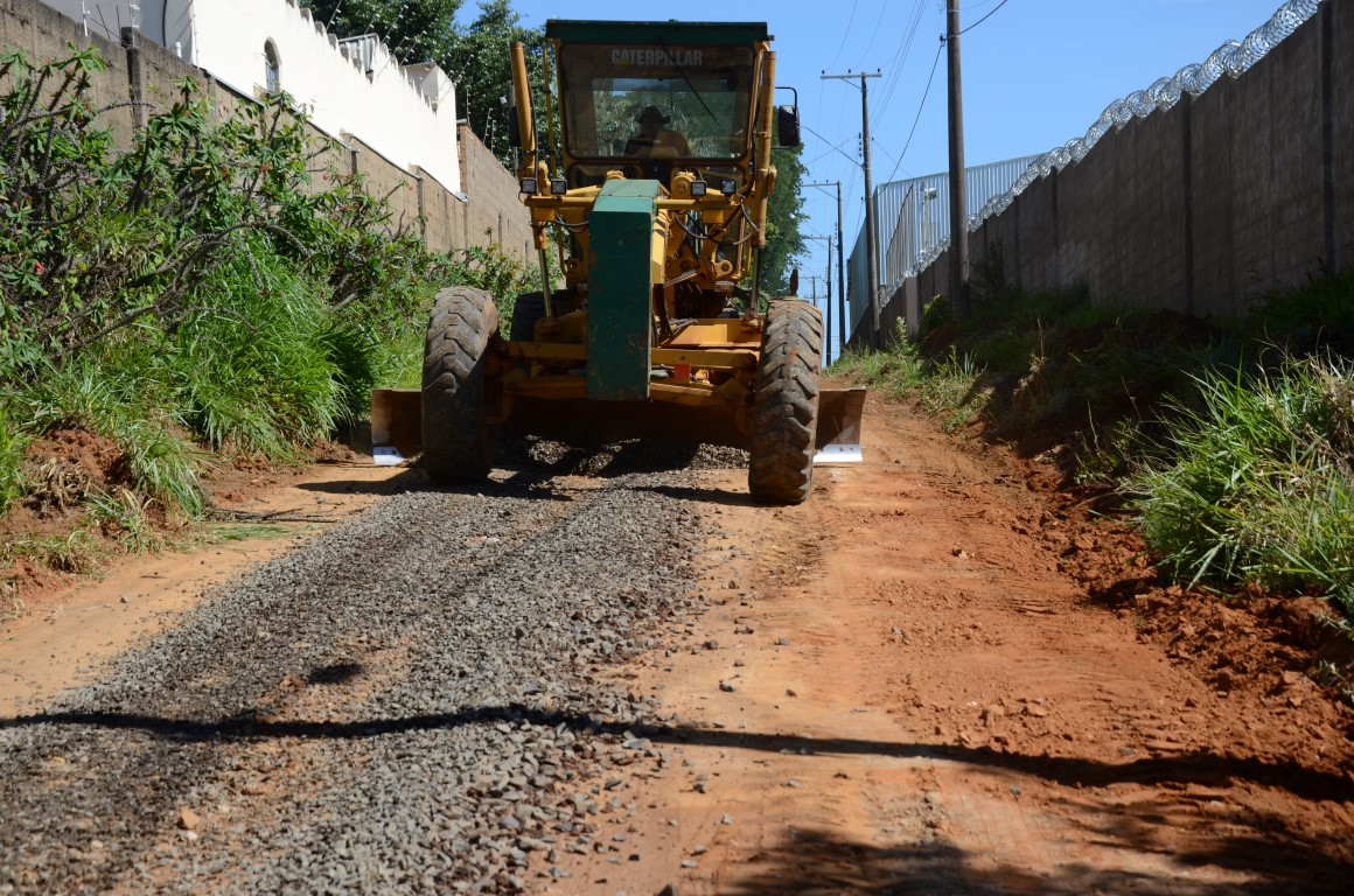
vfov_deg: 18.8
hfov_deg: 28.1
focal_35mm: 72
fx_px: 2702
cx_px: 677
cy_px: 448
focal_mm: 48
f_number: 8
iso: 100
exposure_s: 1/250
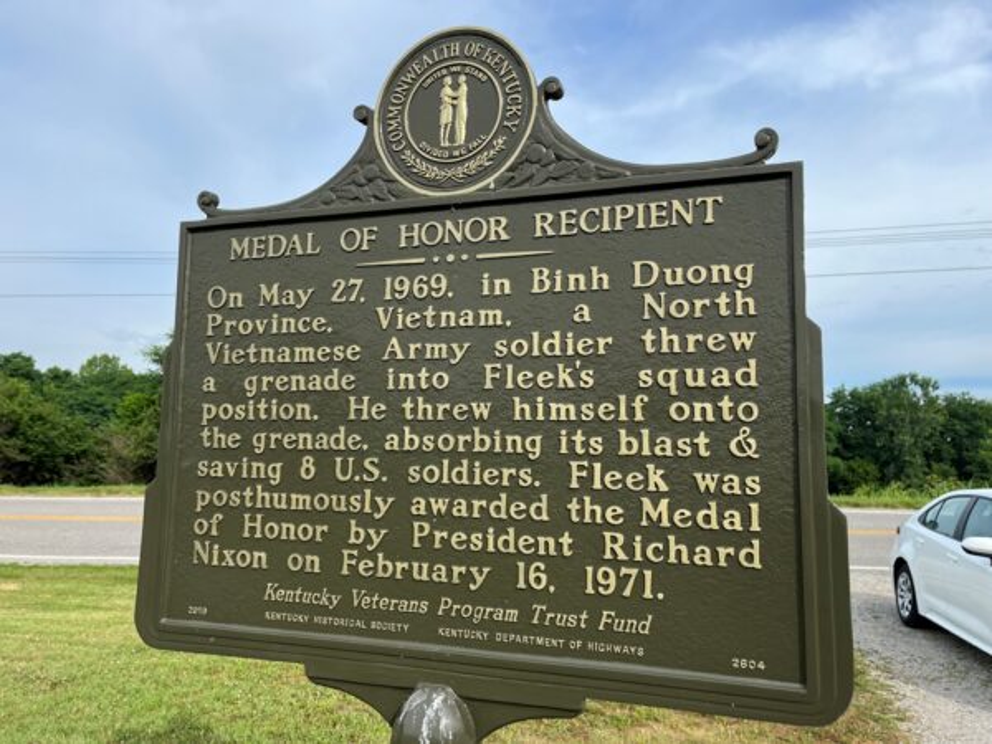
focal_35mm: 26
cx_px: 496
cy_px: 372
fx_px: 745
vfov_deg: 53.1
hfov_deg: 67.3
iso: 50
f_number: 1.6
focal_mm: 5.1
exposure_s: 1/2179
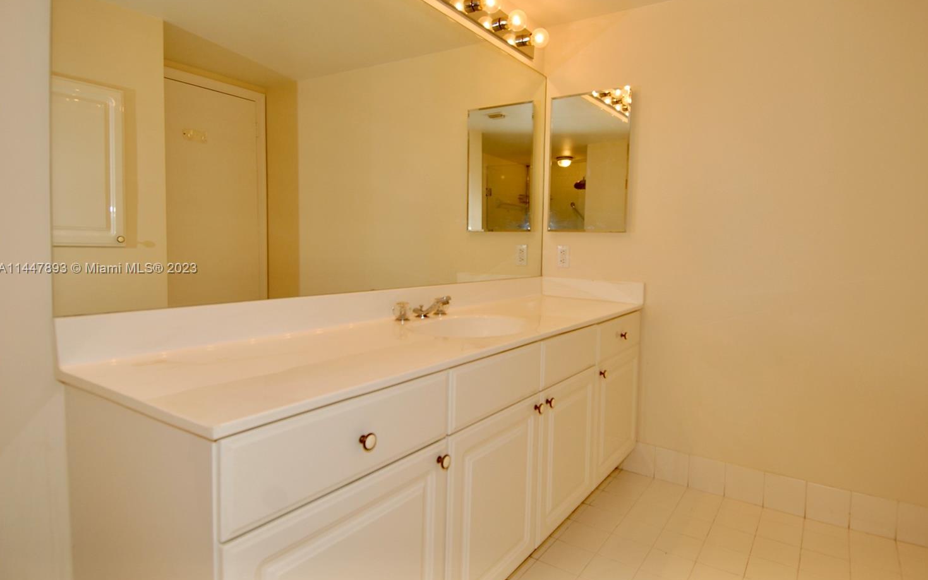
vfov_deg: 59.6
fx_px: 506
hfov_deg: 84.9
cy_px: 269
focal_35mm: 20
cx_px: 500
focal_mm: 12
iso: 200
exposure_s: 1/60
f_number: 5
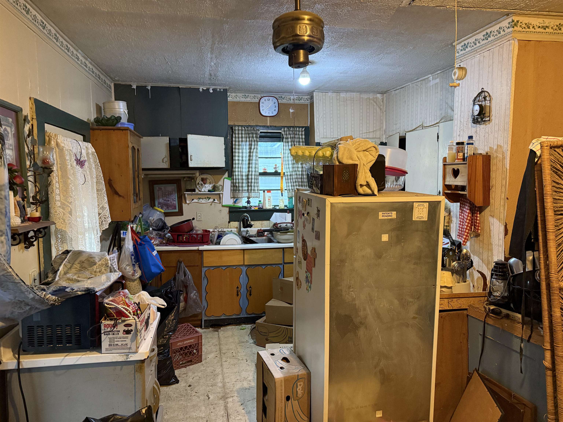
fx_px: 390
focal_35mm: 24
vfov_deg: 56.8
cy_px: 211
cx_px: 282
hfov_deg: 71.6
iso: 800
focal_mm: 6.76
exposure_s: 1/60
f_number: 1.78
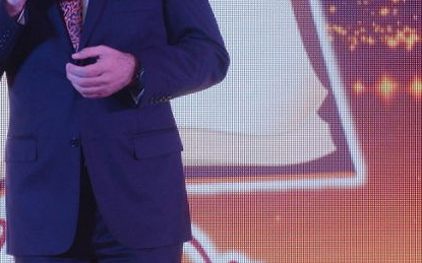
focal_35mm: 176
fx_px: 2023
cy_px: 165
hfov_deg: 11.9
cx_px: 93
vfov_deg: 7.4
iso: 2500
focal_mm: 70
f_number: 7.1
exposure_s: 1/100
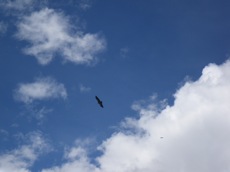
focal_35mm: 51
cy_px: 86
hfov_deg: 37.5
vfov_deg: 28.6
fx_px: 339
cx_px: 115
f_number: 5.3
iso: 50
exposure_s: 1/500
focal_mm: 9.1
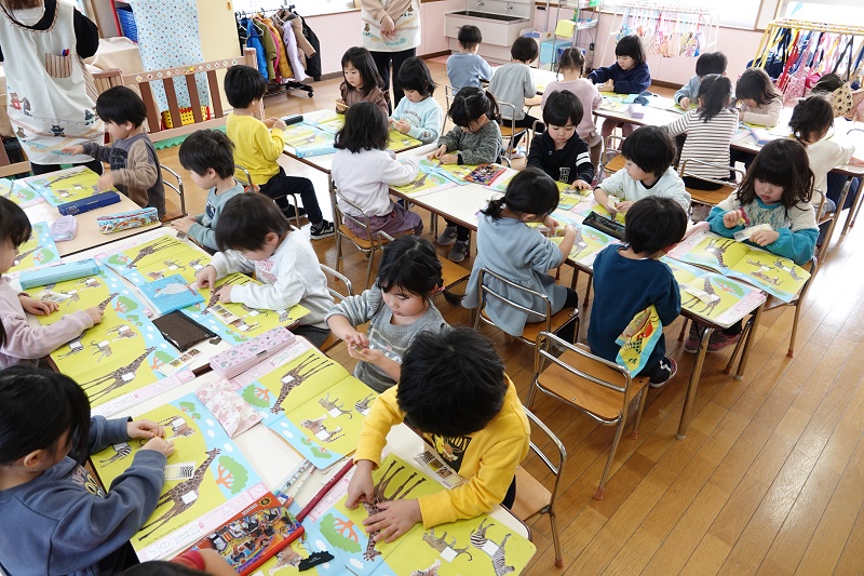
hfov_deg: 73.8
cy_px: 288
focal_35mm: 24
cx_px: 432
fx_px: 576
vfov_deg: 53.1
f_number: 2.4
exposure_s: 1/30
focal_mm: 8.8
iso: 100
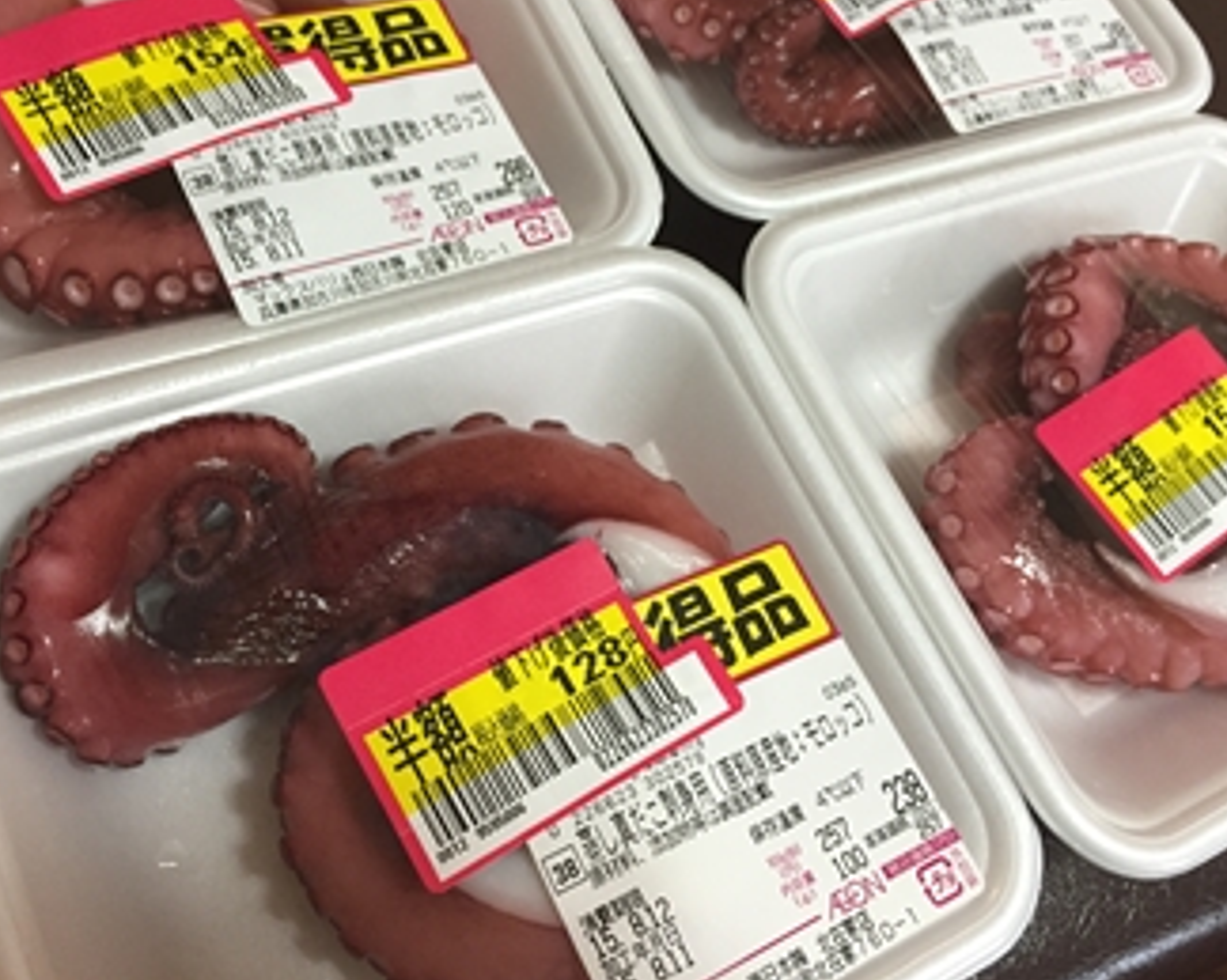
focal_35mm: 35
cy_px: 431
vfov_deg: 42.1
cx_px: 568
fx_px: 1271
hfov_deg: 51.5
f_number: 2.2
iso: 160
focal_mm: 4.15
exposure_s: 1/30
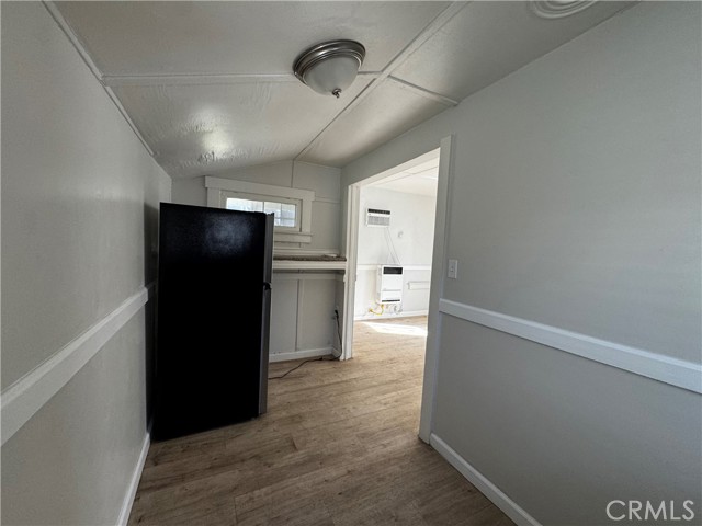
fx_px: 284
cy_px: 263
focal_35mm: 14
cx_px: 351
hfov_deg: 102.1
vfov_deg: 85.7
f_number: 2.2
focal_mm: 2.22
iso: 160
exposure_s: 1/120
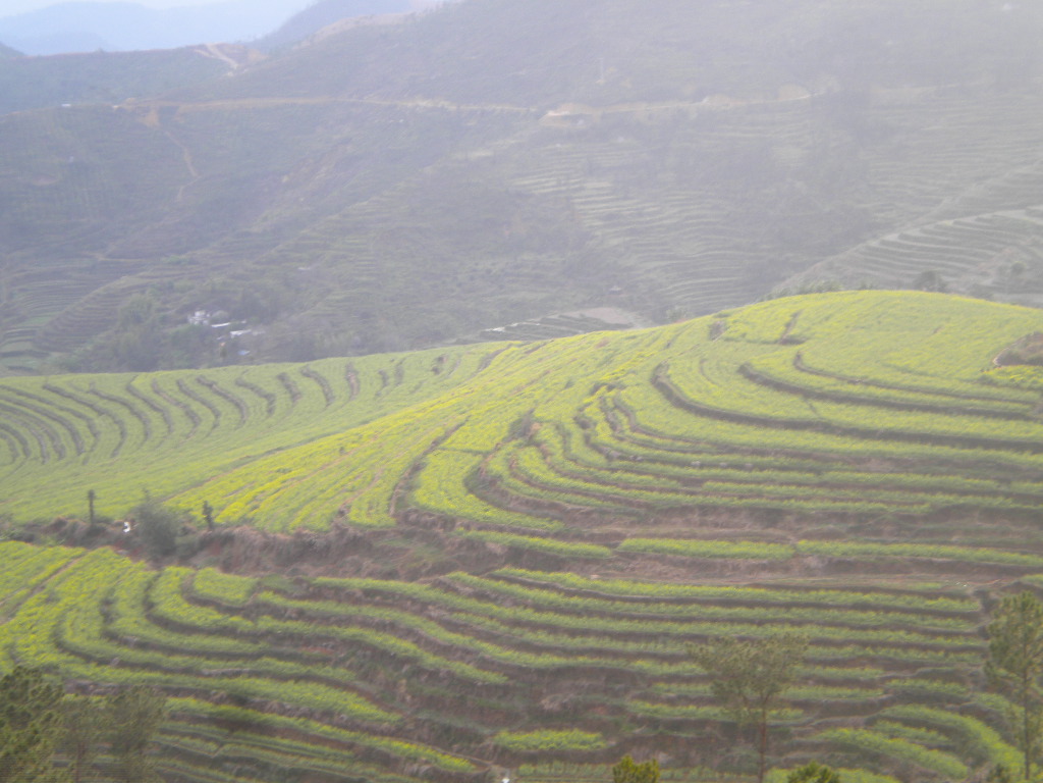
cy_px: 392
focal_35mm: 68
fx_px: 2049
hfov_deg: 28.6
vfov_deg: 21.6
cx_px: 522
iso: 80
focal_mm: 12.3
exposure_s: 1/87.3
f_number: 4.6
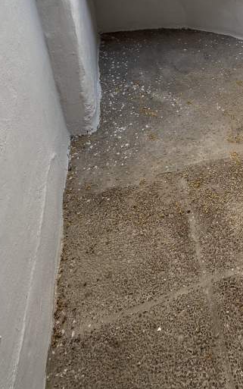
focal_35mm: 35
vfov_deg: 45.8
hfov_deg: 33.4
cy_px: -7
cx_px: 240
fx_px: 371
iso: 40
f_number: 2.2
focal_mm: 2.22
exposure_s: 1/153
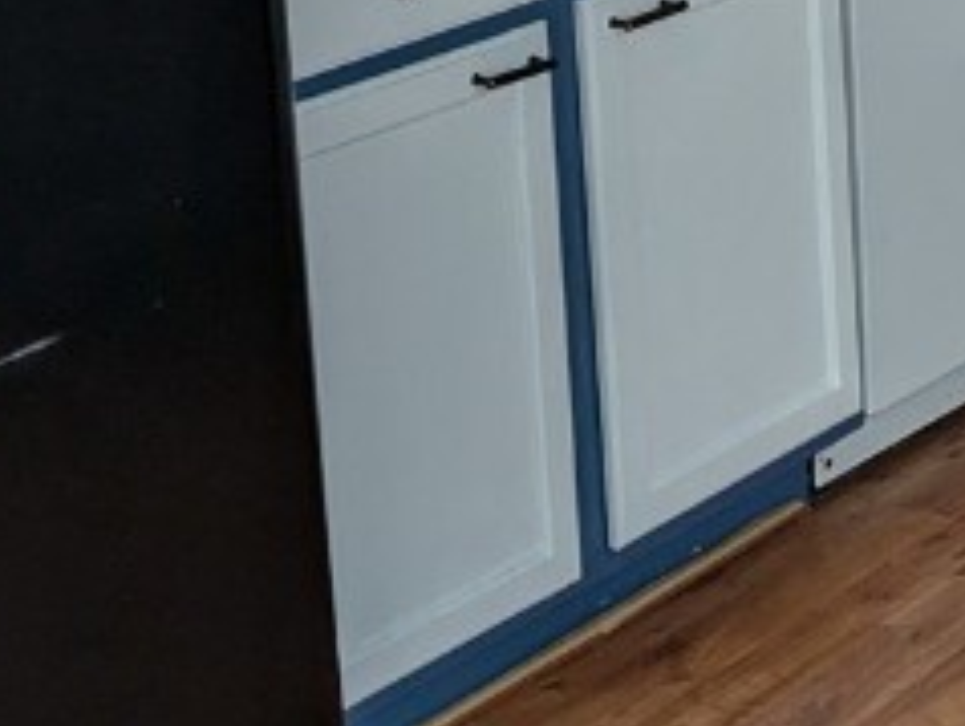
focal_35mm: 116
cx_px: 1176
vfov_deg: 12.3
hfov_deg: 16.2
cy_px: -308
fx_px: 3237
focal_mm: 4.38
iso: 74
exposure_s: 1/60
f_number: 1.73
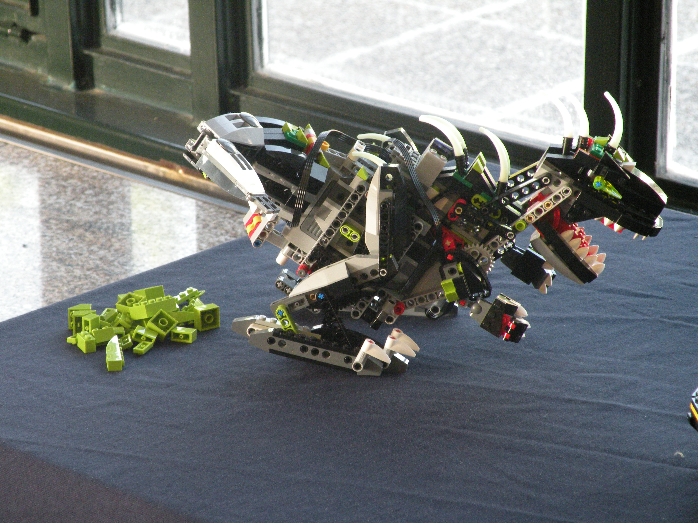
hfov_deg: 12.7
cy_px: 262
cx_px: 349
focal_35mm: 155
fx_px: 3125
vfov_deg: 9.6
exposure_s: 1/60
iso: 360
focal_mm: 27.4
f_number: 4.5
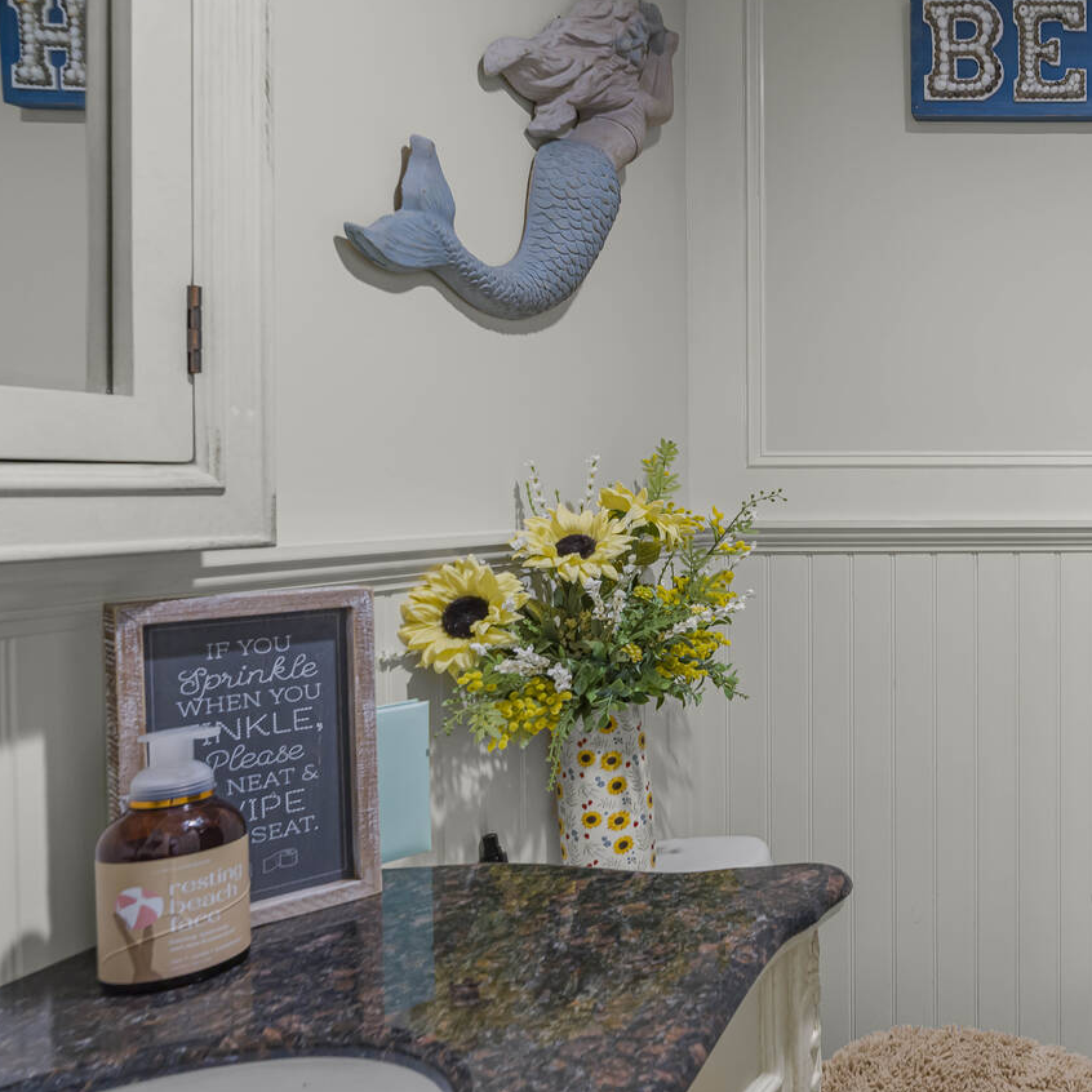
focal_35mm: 27
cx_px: 1180
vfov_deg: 59.1
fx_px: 964
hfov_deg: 45.6
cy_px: 529
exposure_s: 1/2
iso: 250
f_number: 9
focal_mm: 14
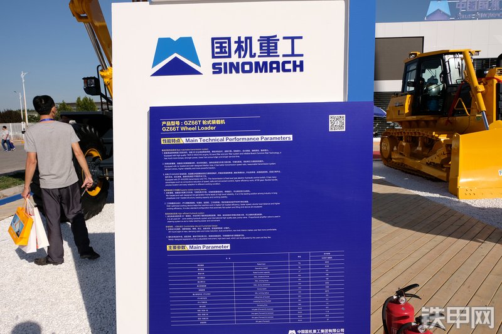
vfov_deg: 53.1
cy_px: 167
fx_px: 335
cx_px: 251
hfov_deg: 73.8
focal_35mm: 24
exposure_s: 1/1400
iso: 200
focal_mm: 16
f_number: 5.6
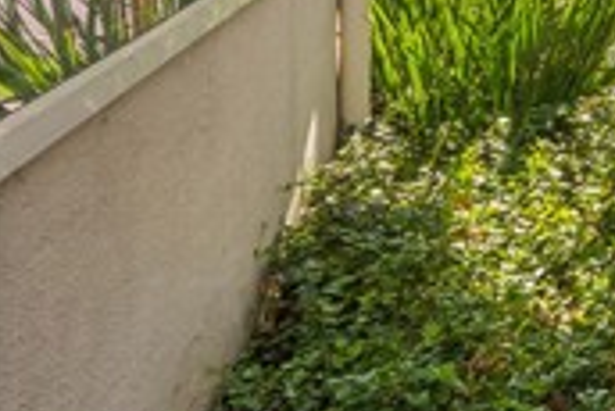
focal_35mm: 52
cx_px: 1137
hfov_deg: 21.6
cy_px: -204
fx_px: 889
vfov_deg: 21.8
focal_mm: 14
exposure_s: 1/60
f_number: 10
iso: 100
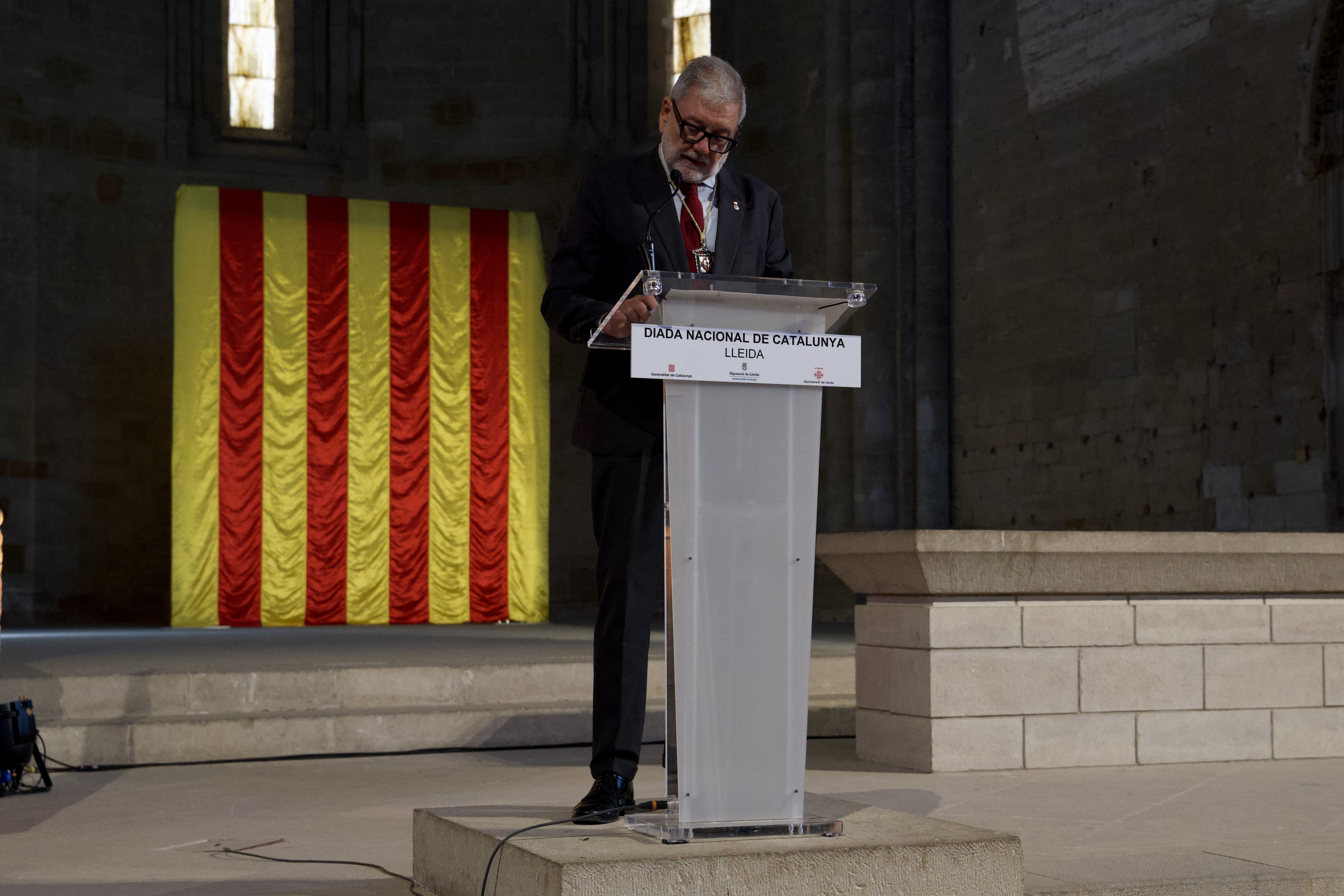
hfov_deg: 41.1
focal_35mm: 48
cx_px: 672
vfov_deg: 28.1
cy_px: 448
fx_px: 1792
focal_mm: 48
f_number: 6.3
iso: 4000
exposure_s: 1/400
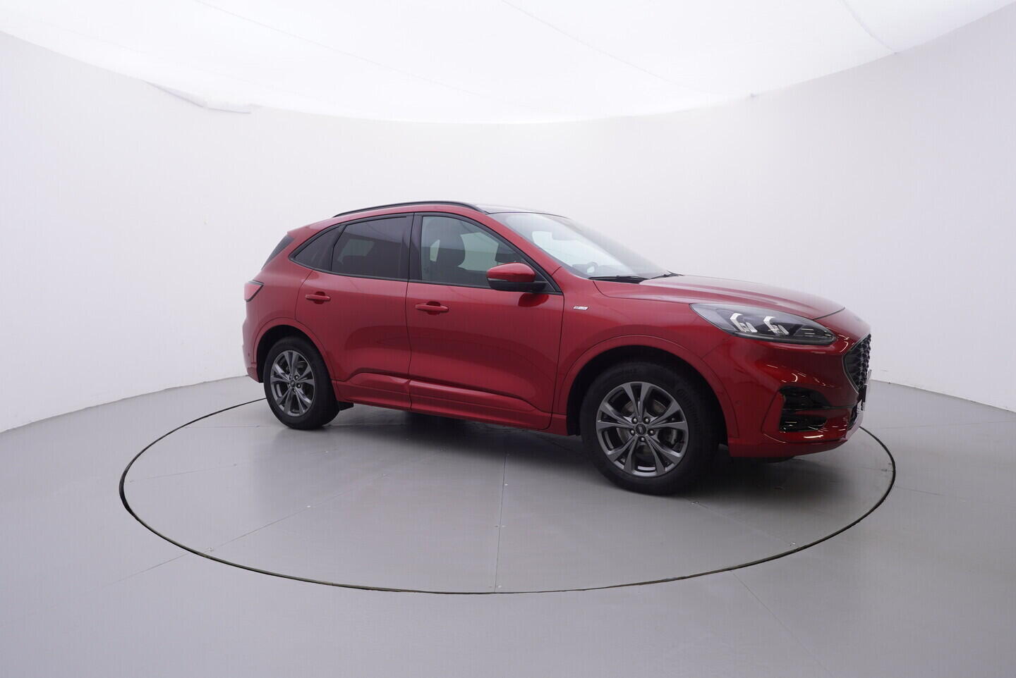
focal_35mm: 22
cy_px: 339
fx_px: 635
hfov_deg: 77.3
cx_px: 508
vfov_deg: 56.2
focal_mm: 15
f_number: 5
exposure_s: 1/80
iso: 200
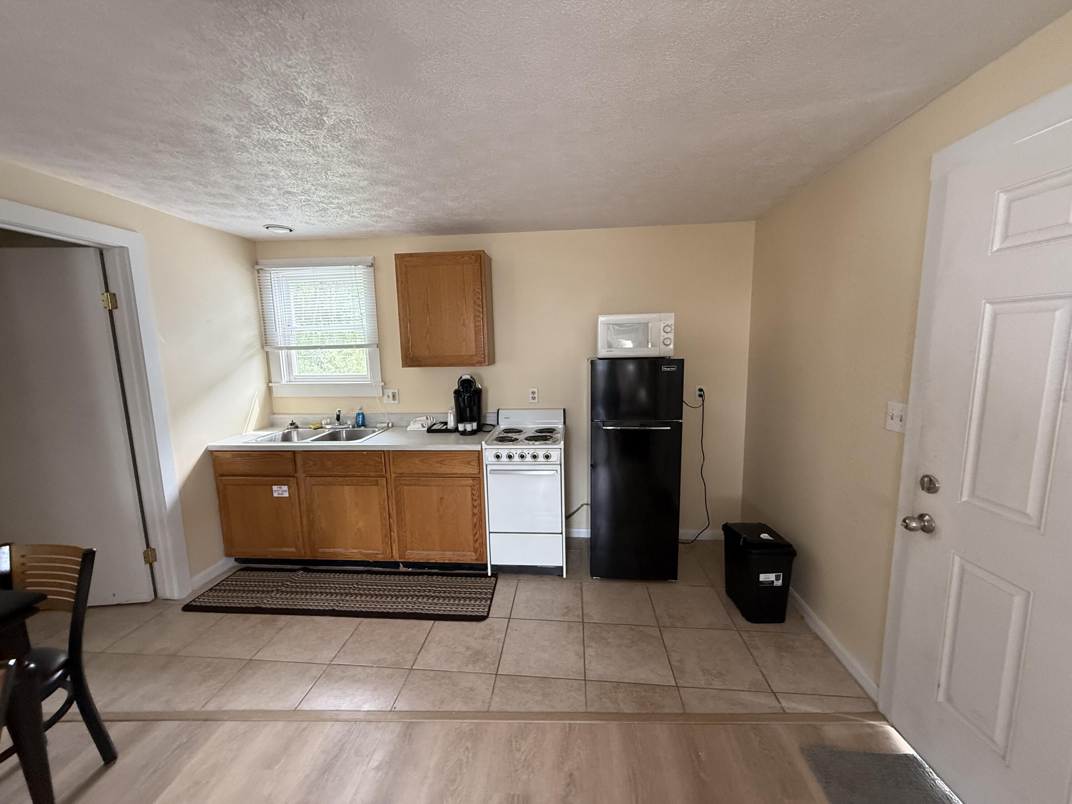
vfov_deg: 85.7
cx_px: 536
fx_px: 434
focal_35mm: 14
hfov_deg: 102.1
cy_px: 402
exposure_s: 1/99
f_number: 2.2
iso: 400
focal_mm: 2.22
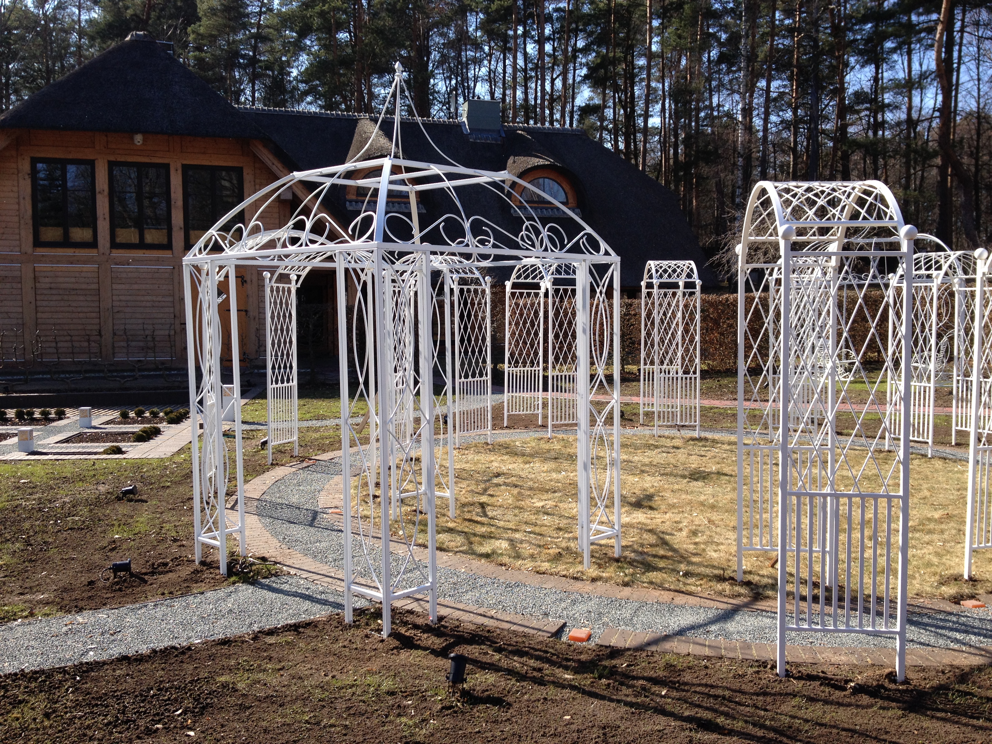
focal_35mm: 35
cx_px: 496
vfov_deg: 40.7
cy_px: 372
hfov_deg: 52.6
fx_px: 1003
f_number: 2.4
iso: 50
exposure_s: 1/726
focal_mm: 4.28
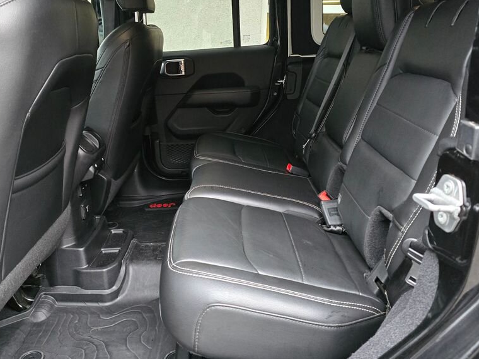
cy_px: 129
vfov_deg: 45.0
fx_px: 429
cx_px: 192
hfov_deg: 57.9
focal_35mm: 31
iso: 2500
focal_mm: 6.3
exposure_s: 1/100
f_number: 1.7
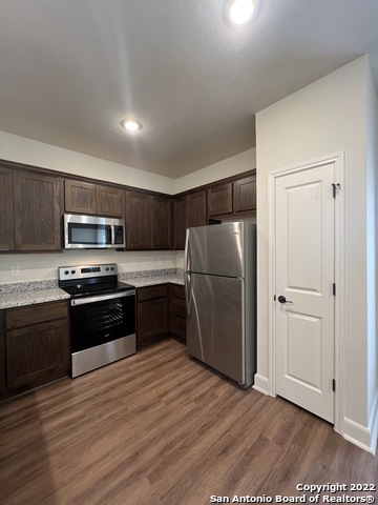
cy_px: 252
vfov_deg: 106.2
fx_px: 189
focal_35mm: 13
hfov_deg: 89.9
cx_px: 189
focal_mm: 1.57
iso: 200
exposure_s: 1/60
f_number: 1.8
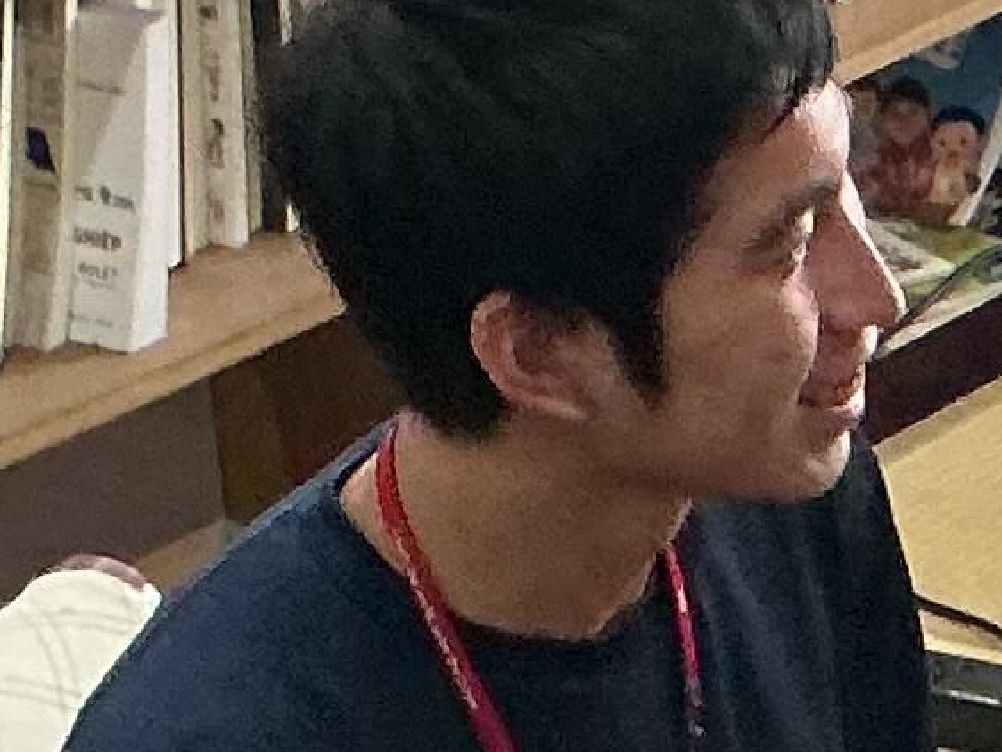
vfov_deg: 7.0
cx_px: 1765
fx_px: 6023
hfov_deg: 9.1
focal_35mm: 208
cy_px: 1274
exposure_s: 1/40
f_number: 1.8
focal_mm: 3
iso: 200
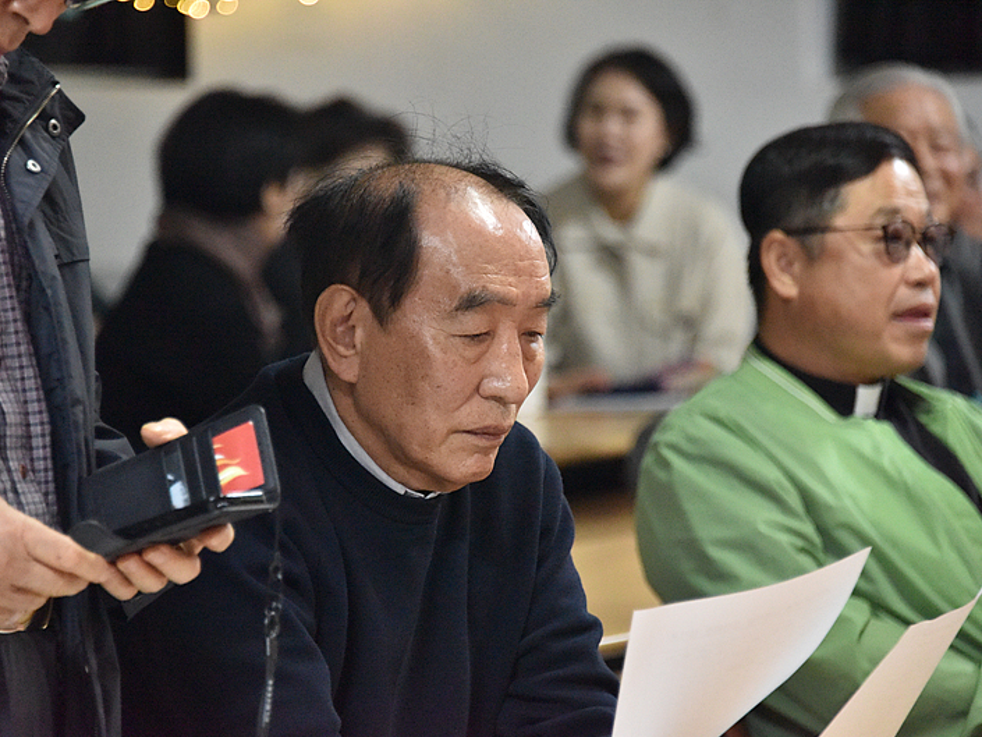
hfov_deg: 8.6
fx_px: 6497
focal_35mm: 229
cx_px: 488
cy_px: 370
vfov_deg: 6.5
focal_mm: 210
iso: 10000
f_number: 5.6
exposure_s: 1/125
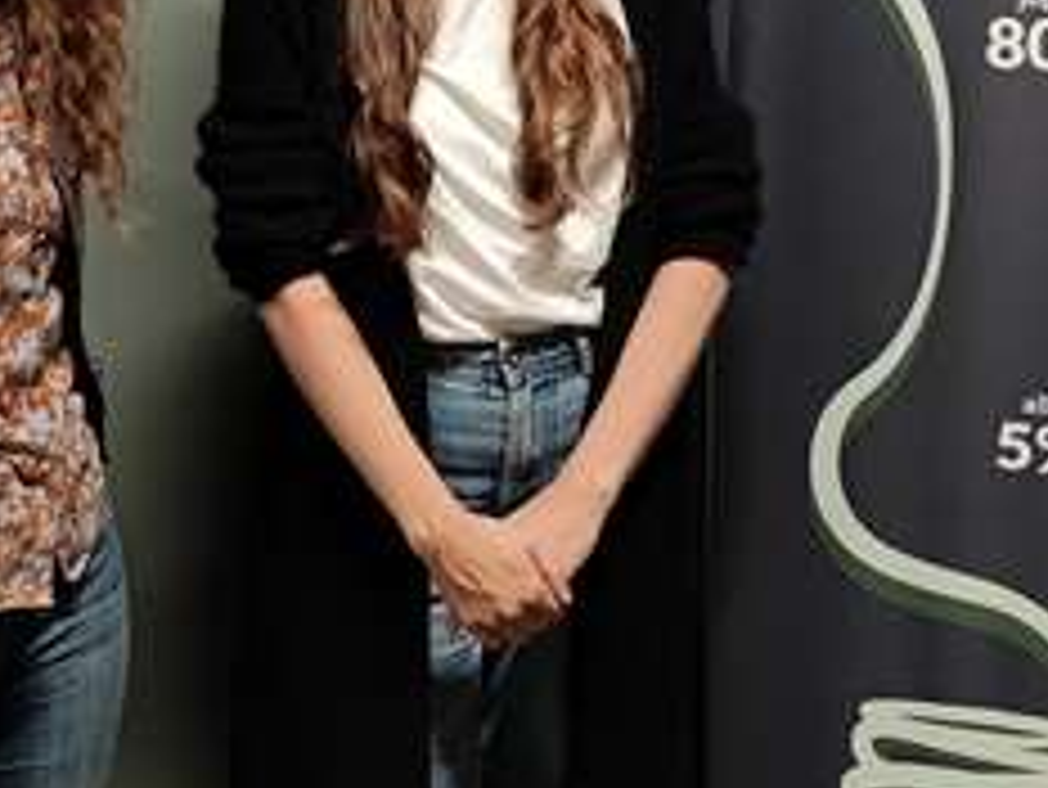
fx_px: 2181
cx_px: 481
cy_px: -2
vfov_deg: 19.8
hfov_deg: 27.0
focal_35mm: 72
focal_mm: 6.06
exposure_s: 1/50
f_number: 1.8
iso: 334
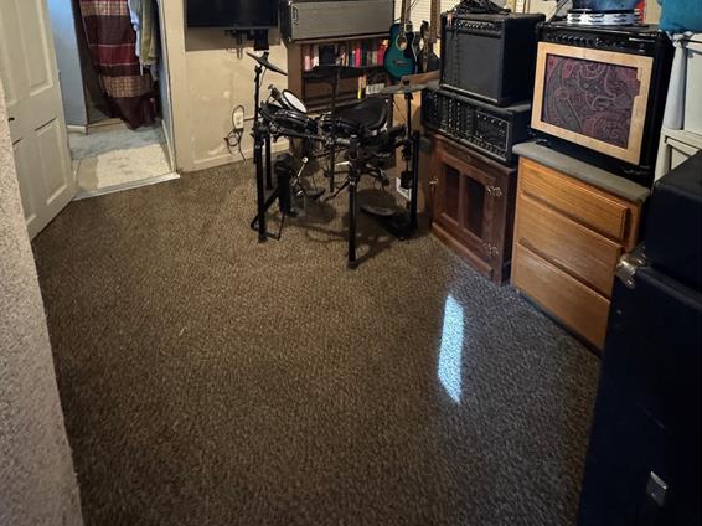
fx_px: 385
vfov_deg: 59.1
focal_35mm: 19
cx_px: 348
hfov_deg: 84.7
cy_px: 58
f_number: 2.2
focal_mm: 2.22
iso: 1250
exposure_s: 1/40
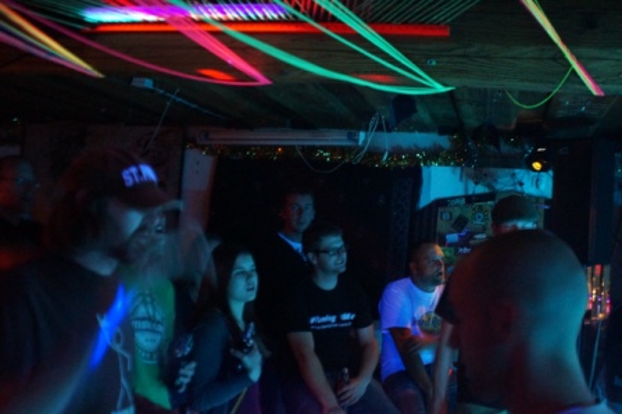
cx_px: 311
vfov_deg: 31.8
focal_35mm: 42
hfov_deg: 46.4
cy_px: 207
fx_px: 725
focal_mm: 28
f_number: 3.5
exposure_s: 1/15
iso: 3200
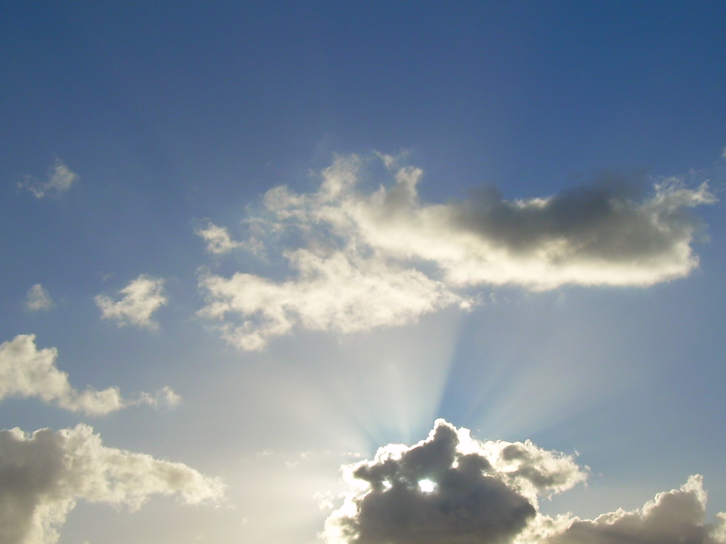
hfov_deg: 36.7
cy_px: 272
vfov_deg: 28.0
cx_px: 422
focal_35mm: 52
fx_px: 1091
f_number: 4.6
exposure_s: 1/1189
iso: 50
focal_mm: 6.3
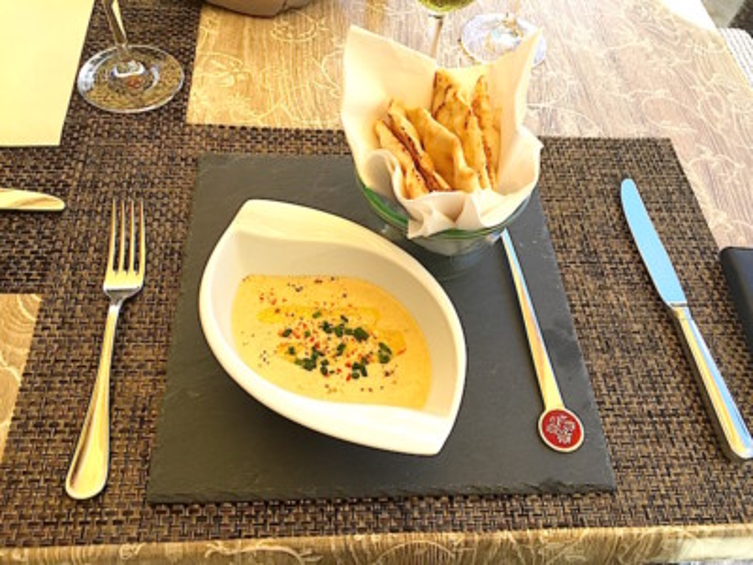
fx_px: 631
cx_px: 376
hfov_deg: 61.7
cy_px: 282
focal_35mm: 29
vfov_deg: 48.2
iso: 32
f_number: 2.2
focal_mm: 4.15
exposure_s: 1/565
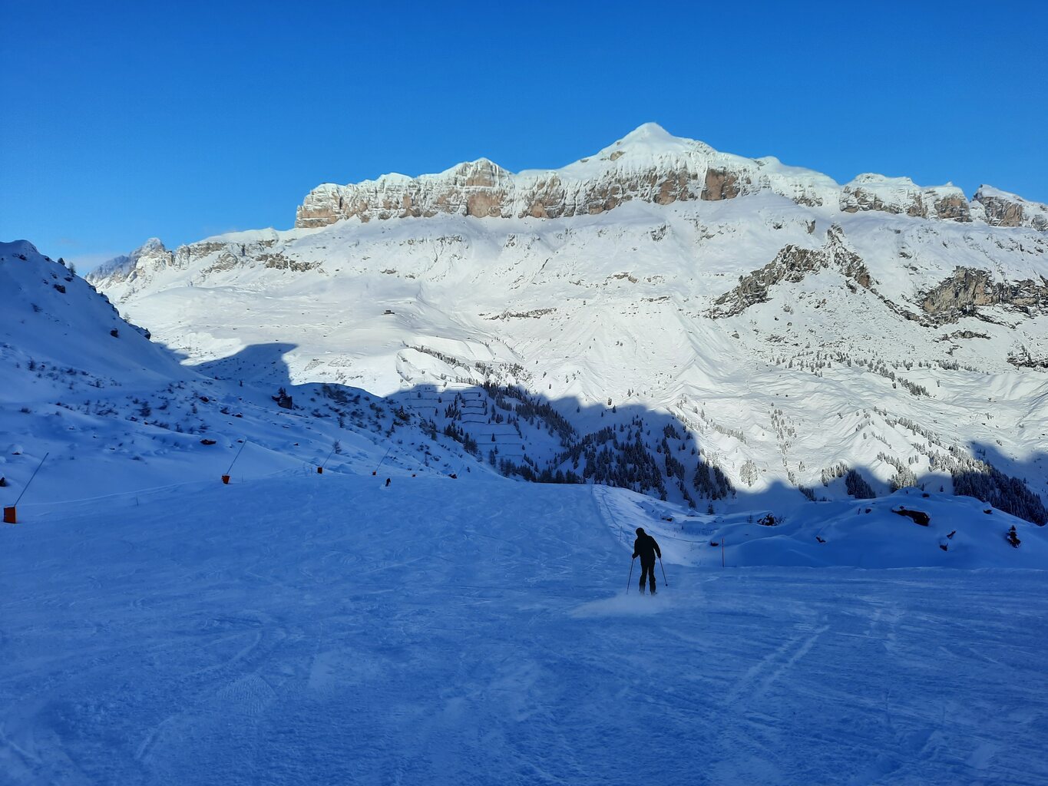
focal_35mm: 25
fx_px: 757
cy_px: 393
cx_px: 524
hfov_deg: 69.4
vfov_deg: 54.9
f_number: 2
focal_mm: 4.6
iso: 32
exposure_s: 1/1783
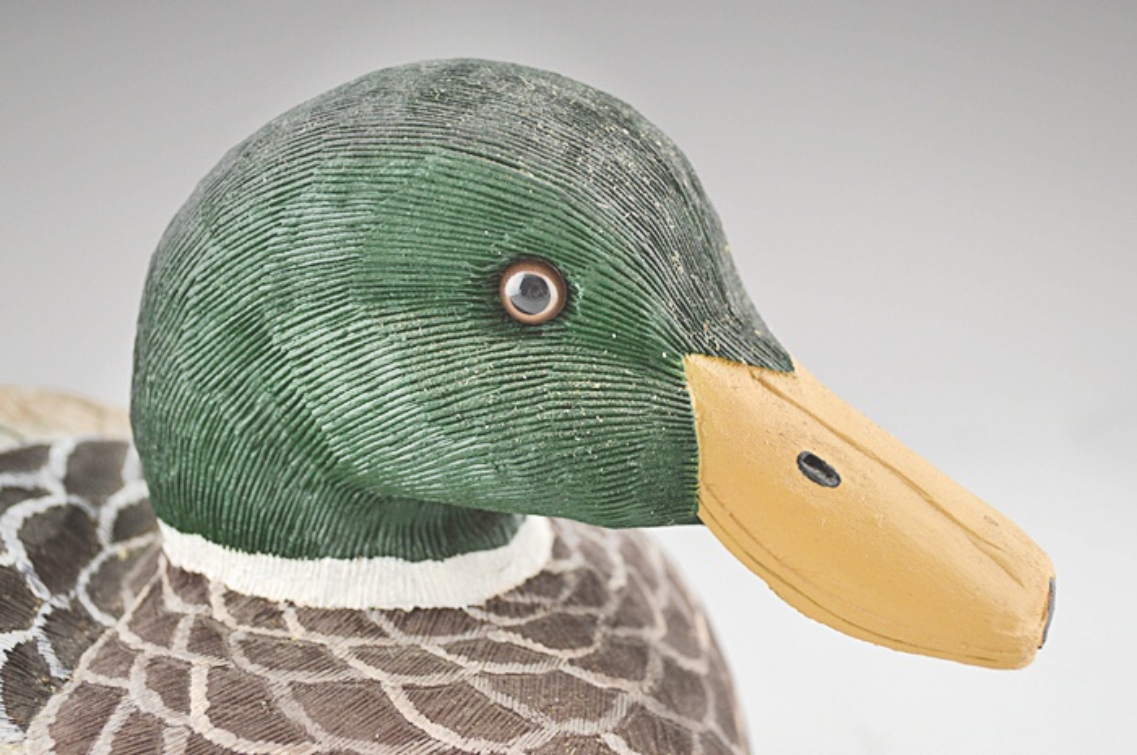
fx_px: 1656
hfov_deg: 37.9
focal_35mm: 52
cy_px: 378
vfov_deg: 25.7
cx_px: 568
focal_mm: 35
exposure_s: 1/15
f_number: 5
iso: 400
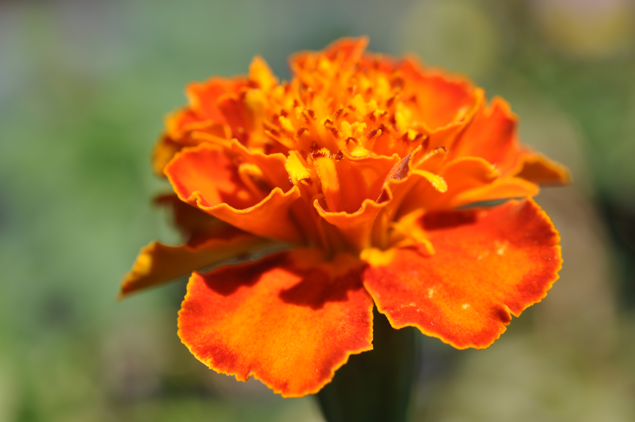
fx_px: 1586
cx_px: 318
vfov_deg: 15.2
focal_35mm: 90
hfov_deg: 22.6
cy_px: 211
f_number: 8
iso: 200
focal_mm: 60
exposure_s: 1/500
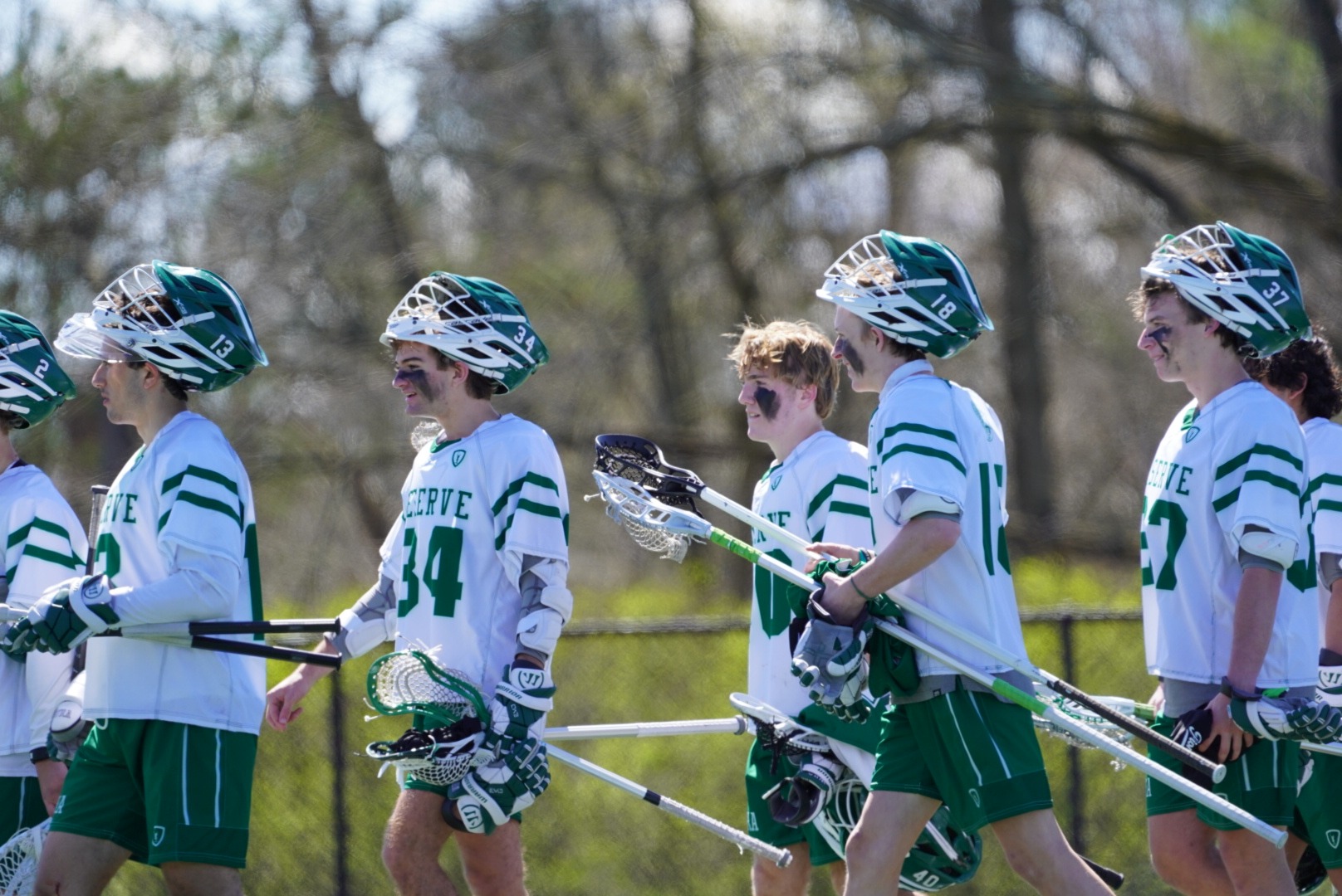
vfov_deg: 2.3
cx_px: 671
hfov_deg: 3.4
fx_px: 22382
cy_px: 448
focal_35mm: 600
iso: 320
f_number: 6.3
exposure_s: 1/500
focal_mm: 600
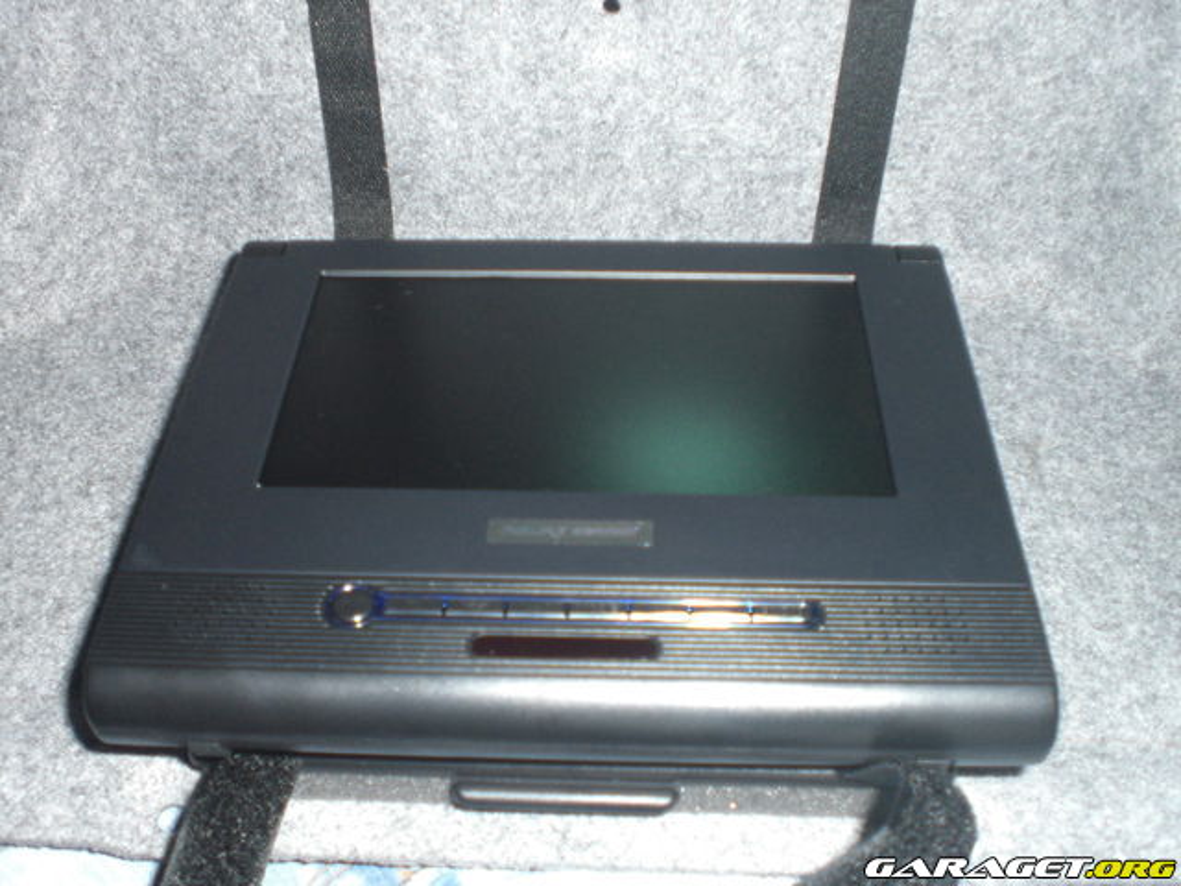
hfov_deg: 49.0
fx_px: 1296
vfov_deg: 37.7
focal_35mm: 38
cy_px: 443
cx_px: 590
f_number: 3.1
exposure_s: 1/60
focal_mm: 6.3
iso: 200
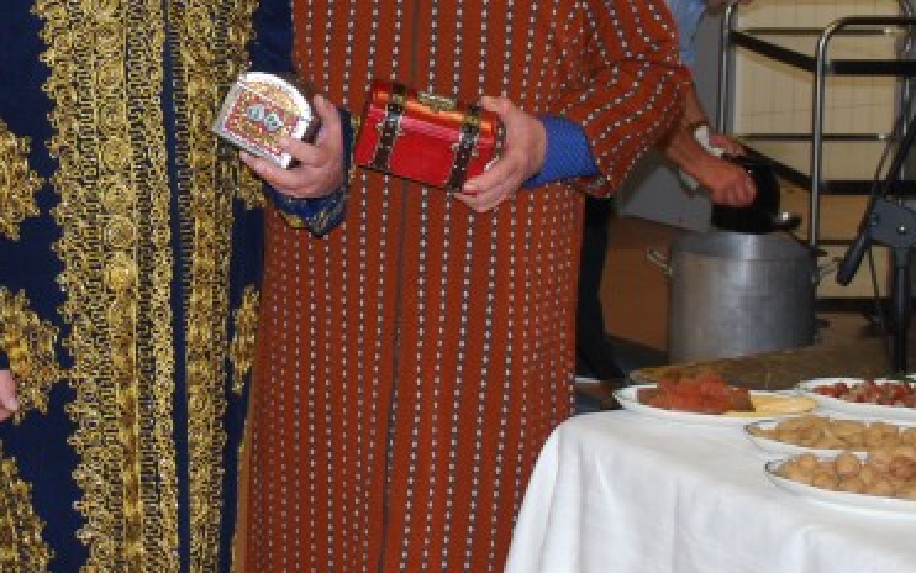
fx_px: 2397
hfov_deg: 21.2
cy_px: 42
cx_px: 122
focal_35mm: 96
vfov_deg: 13.5
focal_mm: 26
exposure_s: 1/60
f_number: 4.2
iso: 280
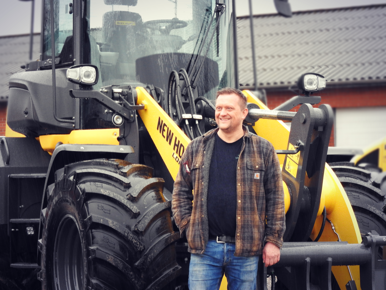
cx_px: 193
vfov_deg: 11.9
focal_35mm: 125
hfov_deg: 15.8
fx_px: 1394
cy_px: 145
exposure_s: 1/40
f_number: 5
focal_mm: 22.4
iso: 400
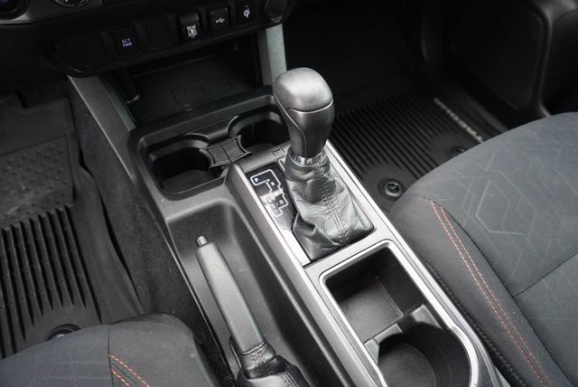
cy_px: 194
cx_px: 289
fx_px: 386
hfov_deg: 73.7
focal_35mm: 24
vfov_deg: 53.2
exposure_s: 1/160
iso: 2500
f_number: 3.5
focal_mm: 16
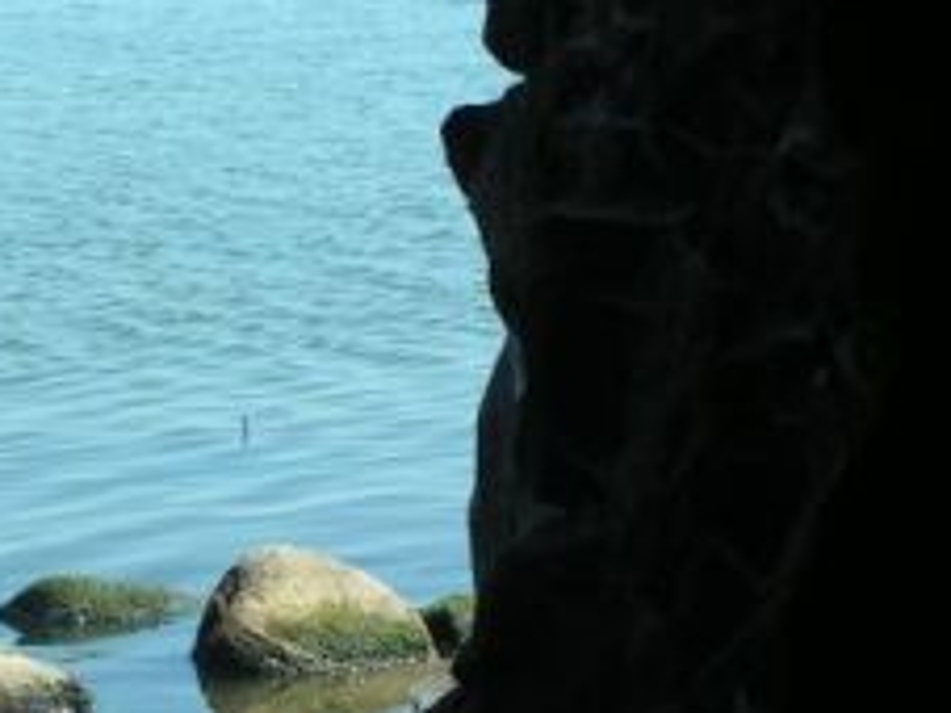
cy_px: 306
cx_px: 13
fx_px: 5739
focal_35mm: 209
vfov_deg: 7.1
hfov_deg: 9.4
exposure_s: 1/320
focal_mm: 12.1
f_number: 5
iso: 50
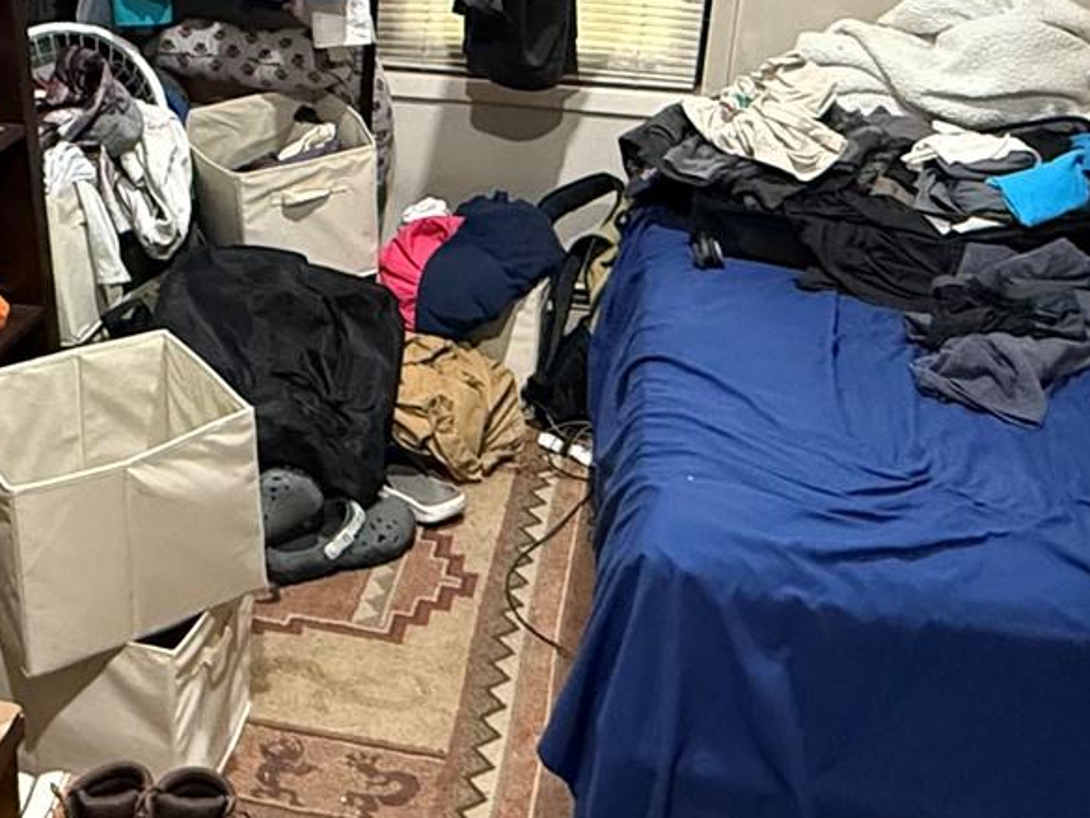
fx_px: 1543
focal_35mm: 49
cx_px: 339
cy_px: 289
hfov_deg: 38.3
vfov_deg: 29.5
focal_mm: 2.22
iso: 1250
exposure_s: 1/60
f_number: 2.2
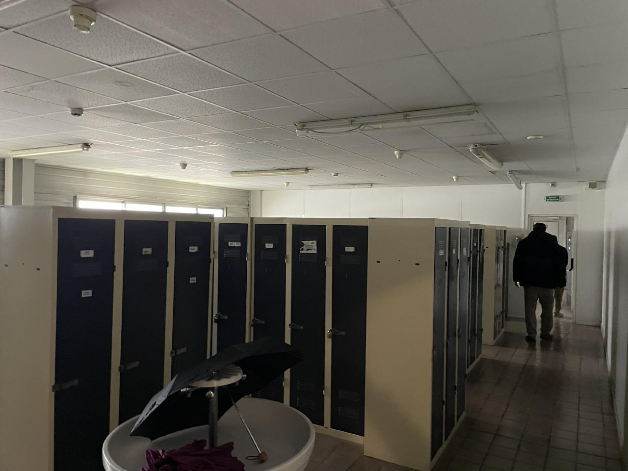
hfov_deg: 67.3
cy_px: 236
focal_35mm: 26
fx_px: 472
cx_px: 314
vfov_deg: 53.1
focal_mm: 4.2
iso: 640
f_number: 1.6
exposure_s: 1/30
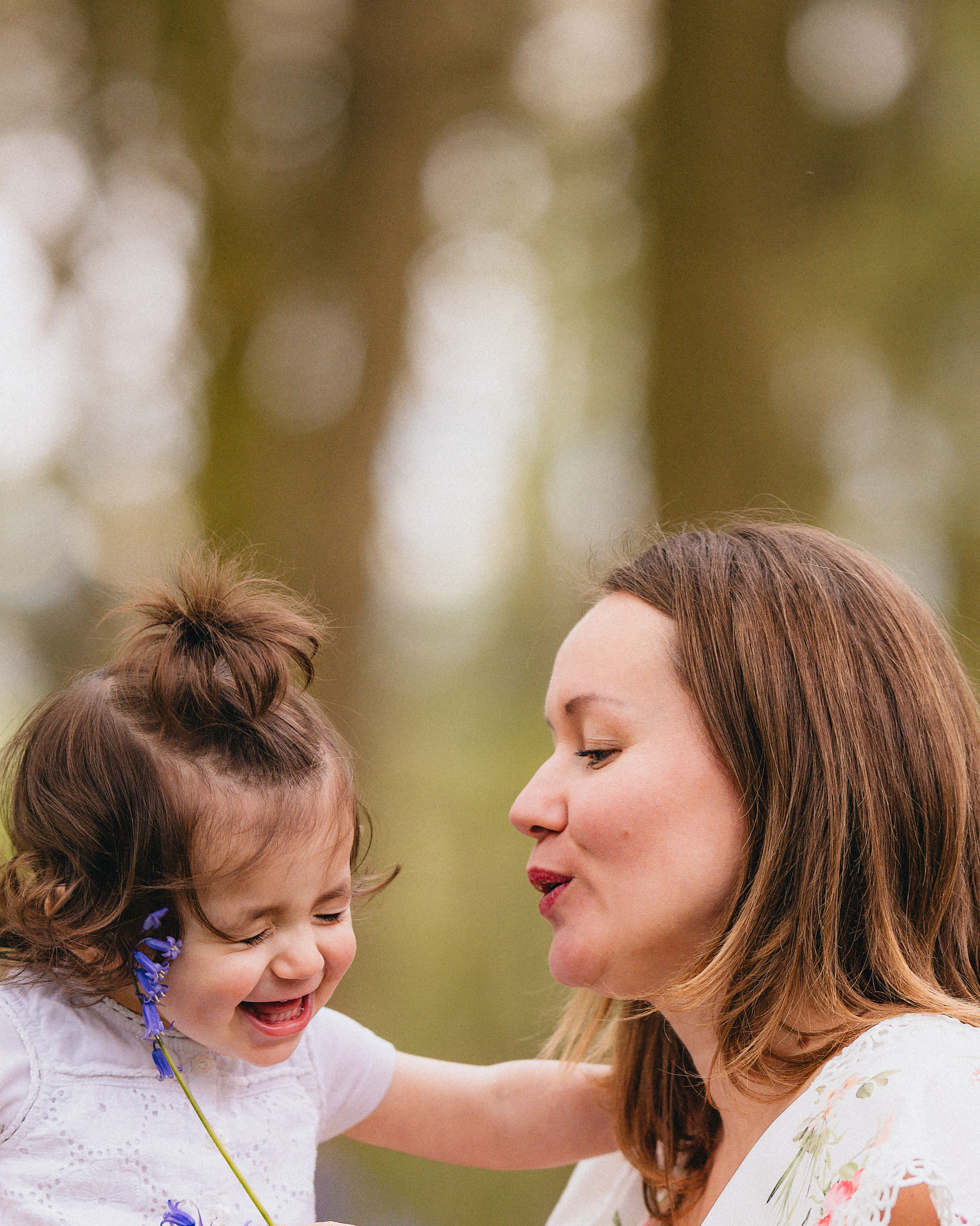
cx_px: 502
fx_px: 8484
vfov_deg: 8.2
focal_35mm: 234
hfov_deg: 6.6
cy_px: 1118
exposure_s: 1/400
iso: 200
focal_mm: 135
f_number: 2
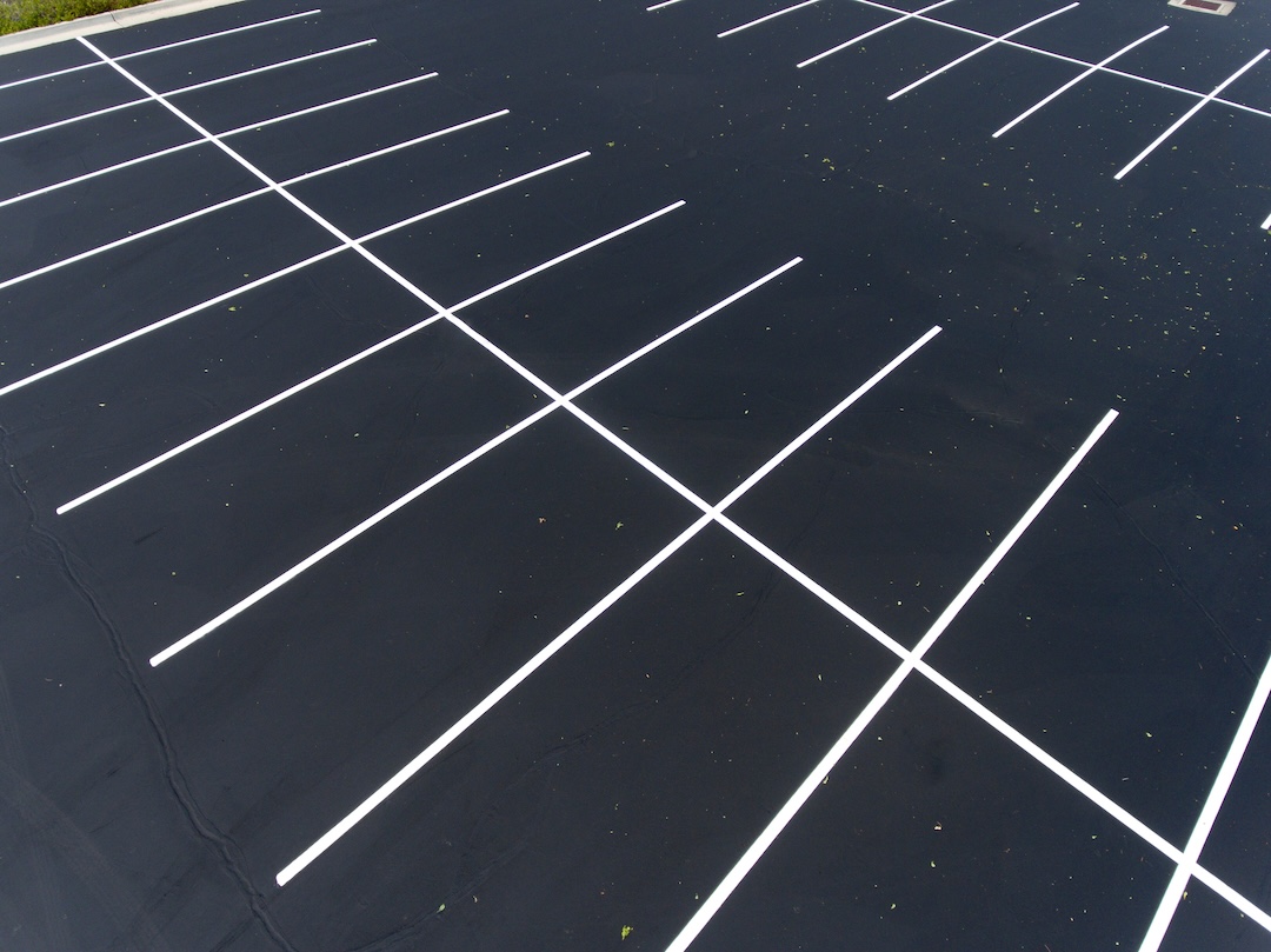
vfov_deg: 65.9
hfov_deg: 81.8
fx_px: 734
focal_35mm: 20
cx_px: 636
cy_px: 476
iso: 100
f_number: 2.8
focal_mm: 3.6
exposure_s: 1/900
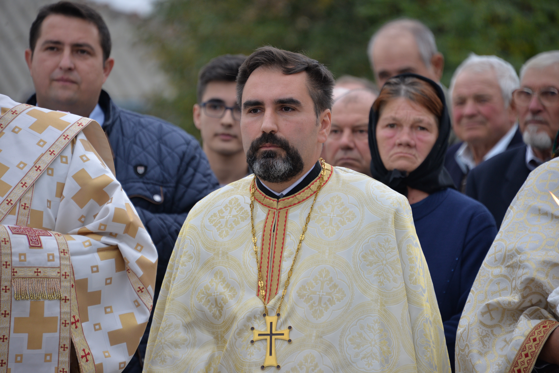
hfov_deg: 6.9
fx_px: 4660
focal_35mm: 300
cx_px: 280
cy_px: 186
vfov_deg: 4.6
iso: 500
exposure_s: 1/250
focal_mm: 300
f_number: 5.6
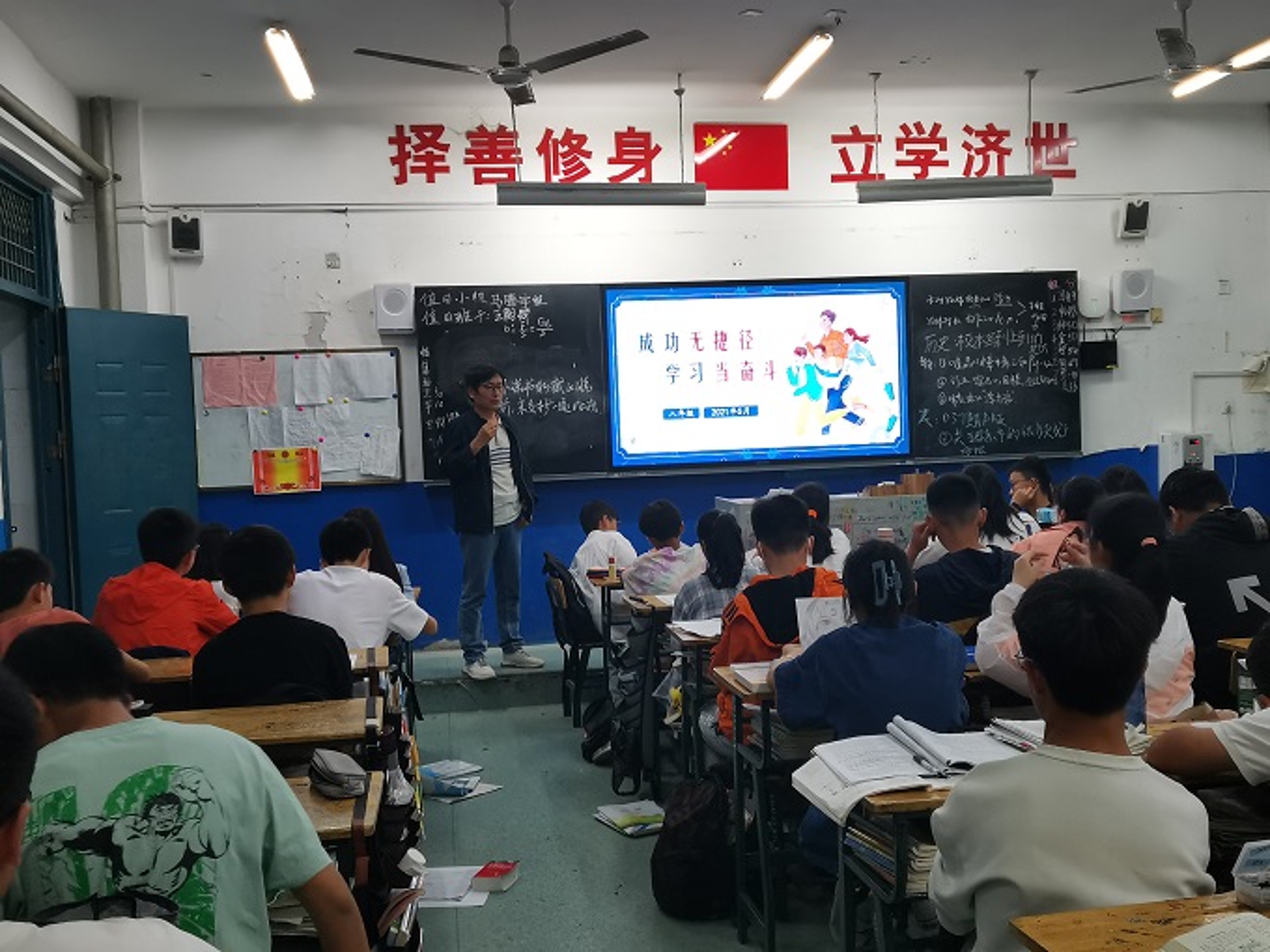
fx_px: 1321
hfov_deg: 51.4
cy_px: 476
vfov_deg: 39.7
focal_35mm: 36
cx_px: 635
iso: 200
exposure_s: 1/100
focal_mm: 4.66
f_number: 1.4
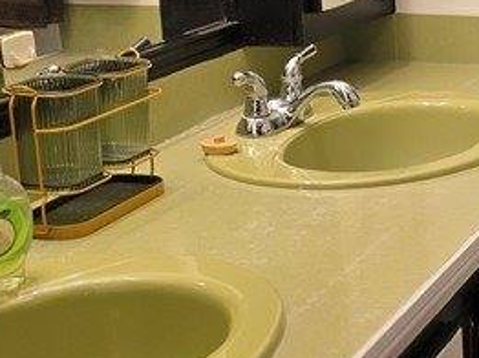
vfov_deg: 16.3
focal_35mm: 90
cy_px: 106
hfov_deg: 20.1
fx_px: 1244
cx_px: 616
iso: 80
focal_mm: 6.3
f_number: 1.7
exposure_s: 1/120
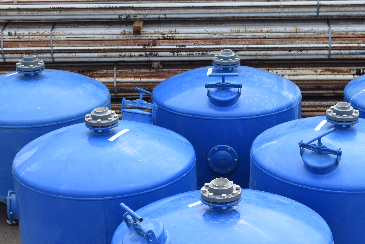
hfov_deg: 23.6
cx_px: 229
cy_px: 173
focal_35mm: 86
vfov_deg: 15.8
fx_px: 872
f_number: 8
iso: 320
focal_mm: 32
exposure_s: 1/250
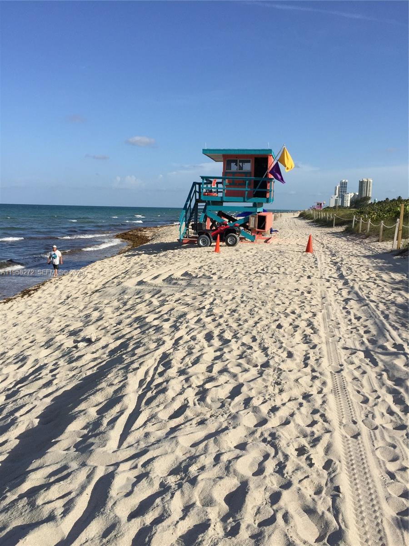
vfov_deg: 61.7
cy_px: 273
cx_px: 204
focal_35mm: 29
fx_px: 457
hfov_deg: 48.2
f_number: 2.2
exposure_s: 1/3049
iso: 32
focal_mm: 4.15
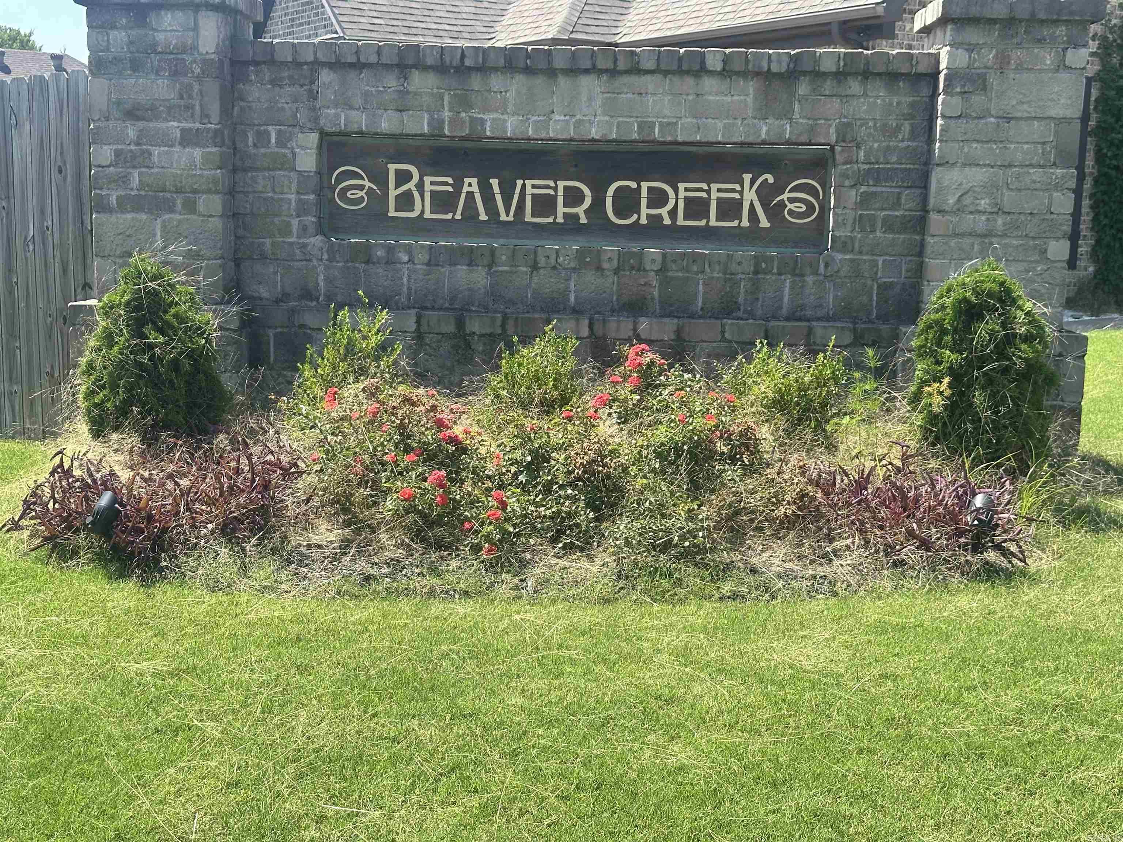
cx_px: 562
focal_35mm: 48
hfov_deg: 39.7
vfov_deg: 30.3
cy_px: 421
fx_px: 1557
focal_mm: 6.86
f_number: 1.78
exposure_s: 1/1639
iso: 64
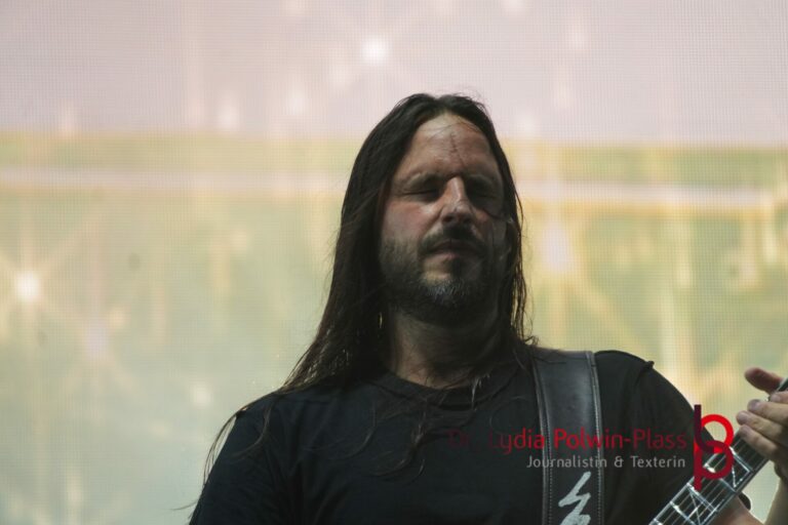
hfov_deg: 5.6
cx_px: 394
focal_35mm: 368
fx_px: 8044
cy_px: 262
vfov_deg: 3.7
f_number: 6.3
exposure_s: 1/400
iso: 1600
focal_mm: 245
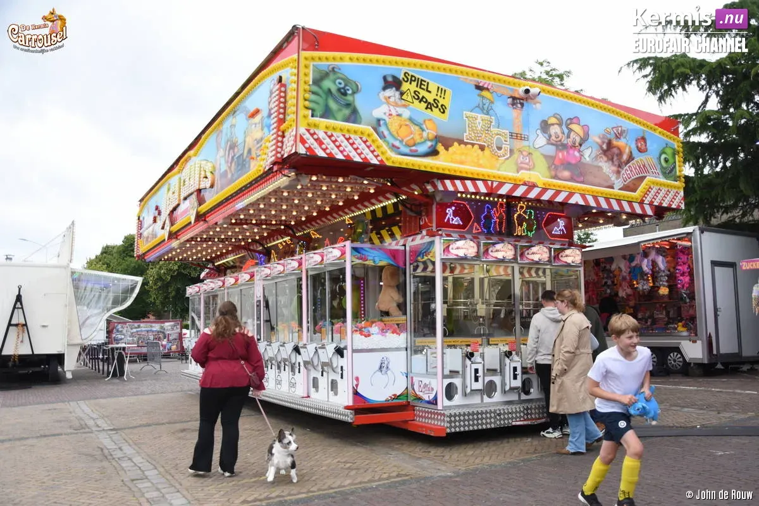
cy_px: 253
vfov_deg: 41.7
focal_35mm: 32
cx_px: 380
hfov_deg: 59.5
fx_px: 664
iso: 500
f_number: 3.8
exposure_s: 1/1250
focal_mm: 21
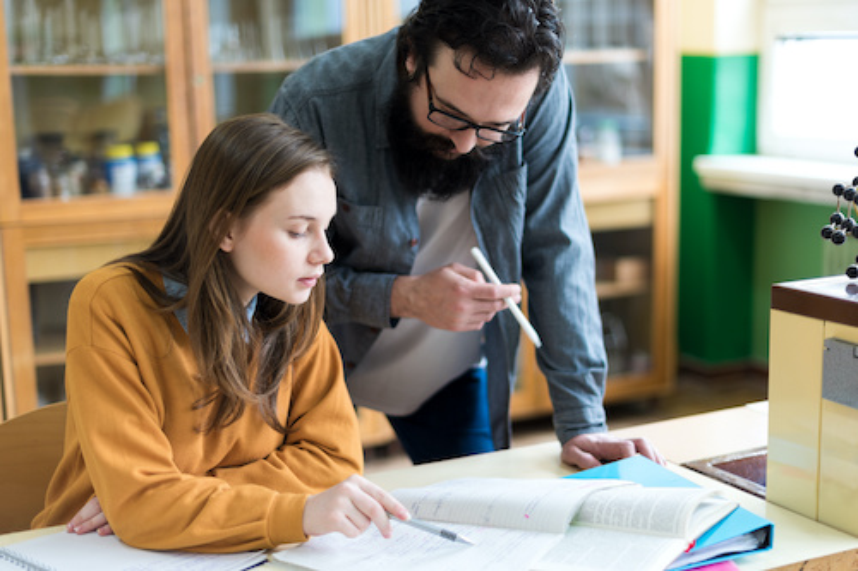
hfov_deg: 39.6
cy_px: 286
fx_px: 1191
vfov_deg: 27.0
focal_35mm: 50
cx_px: 429
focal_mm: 50
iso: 100
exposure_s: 1/160
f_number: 1.4
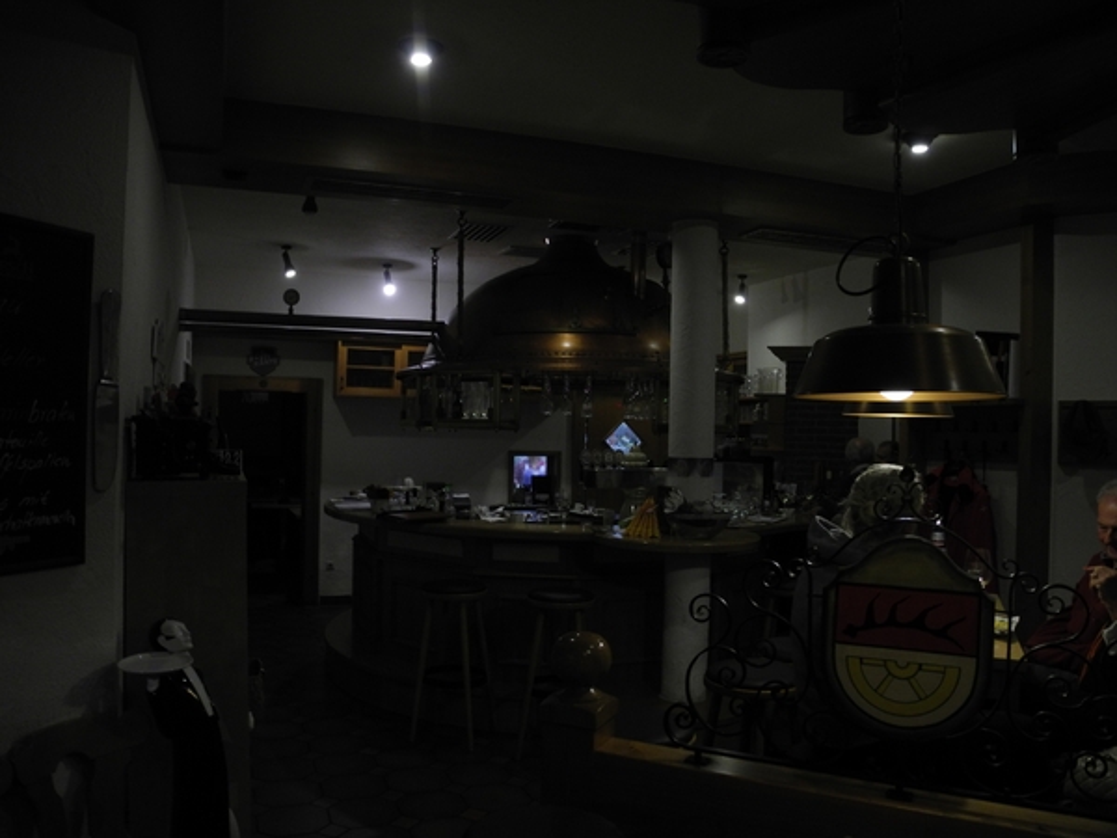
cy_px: 419
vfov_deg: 49.7
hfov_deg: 63.4
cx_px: 558
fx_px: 904
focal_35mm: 28
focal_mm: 6
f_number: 2.8
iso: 220
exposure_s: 1/30
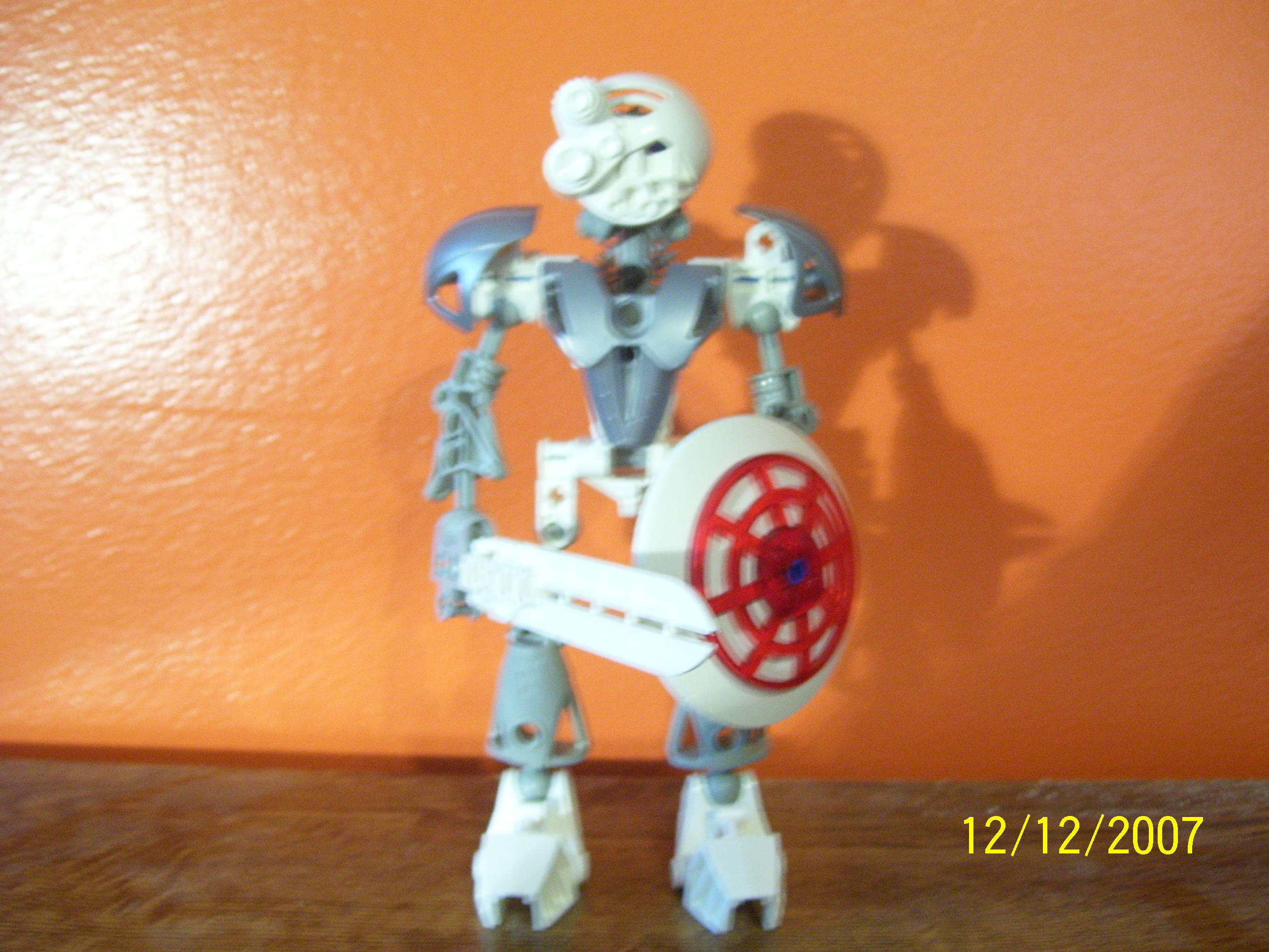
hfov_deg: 50.1
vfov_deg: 38.7
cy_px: 476
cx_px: 634
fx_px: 1356
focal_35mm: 37
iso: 160
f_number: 2.7
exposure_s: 1/8
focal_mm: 6
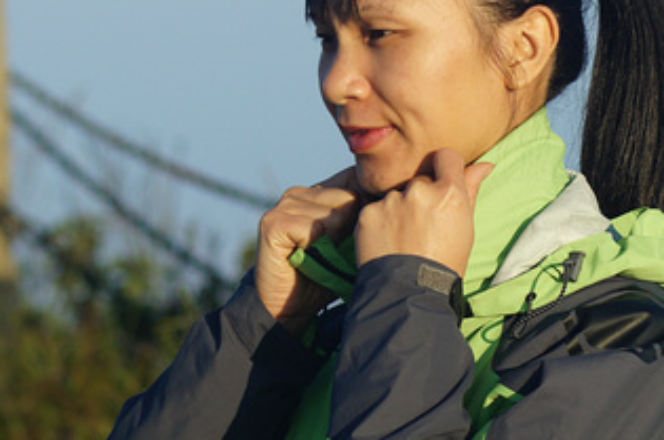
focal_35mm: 400
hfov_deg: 5.2
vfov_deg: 3.4
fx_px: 7366
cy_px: 277
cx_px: 188
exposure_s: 1/500
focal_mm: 120
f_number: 5.6
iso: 200
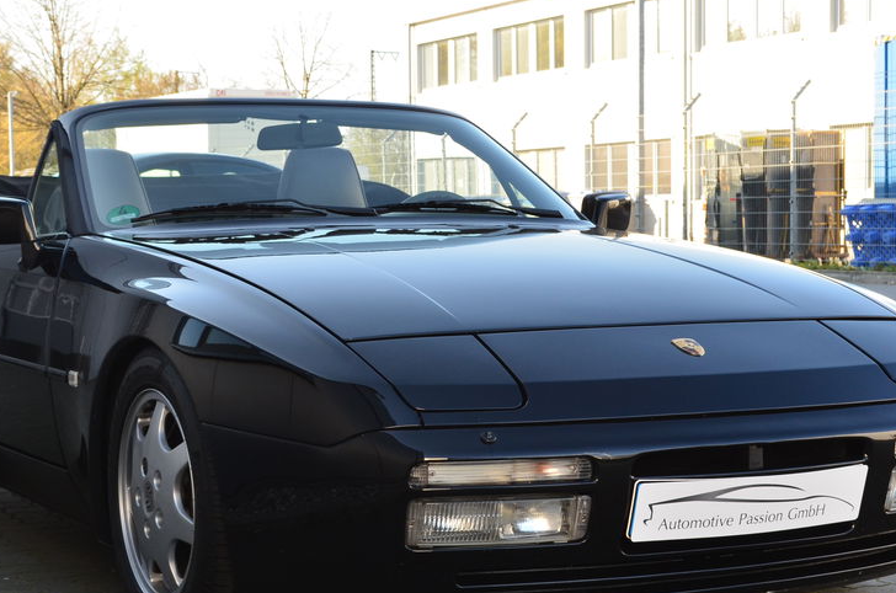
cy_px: 399
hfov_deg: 26.7
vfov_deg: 17.8
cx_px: 415
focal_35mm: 76
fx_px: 1887
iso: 400
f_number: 9
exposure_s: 1/100
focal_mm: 36
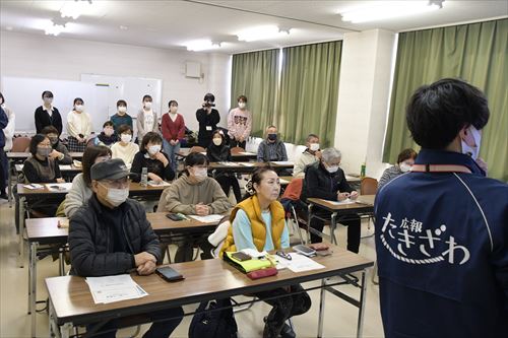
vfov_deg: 41.7
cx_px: 254
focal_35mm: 32
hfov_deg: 59.5
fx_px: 444
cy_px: 169
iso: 3200
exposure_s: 1/125
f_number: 5.6
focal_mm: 21
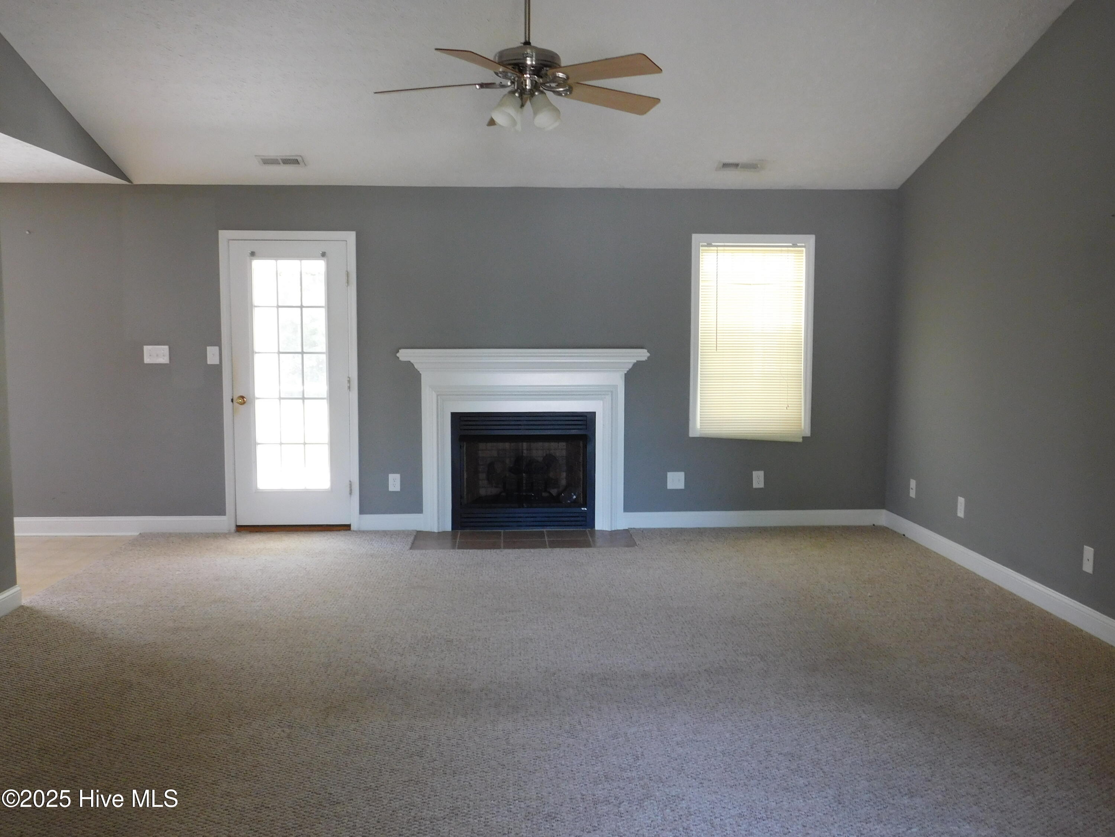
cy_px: 418
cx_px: 558
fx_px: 966
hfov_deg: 60.0
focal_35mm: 30
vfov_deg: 46.8
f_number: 3.2
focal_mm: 5.3
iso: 200
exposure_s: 1/30
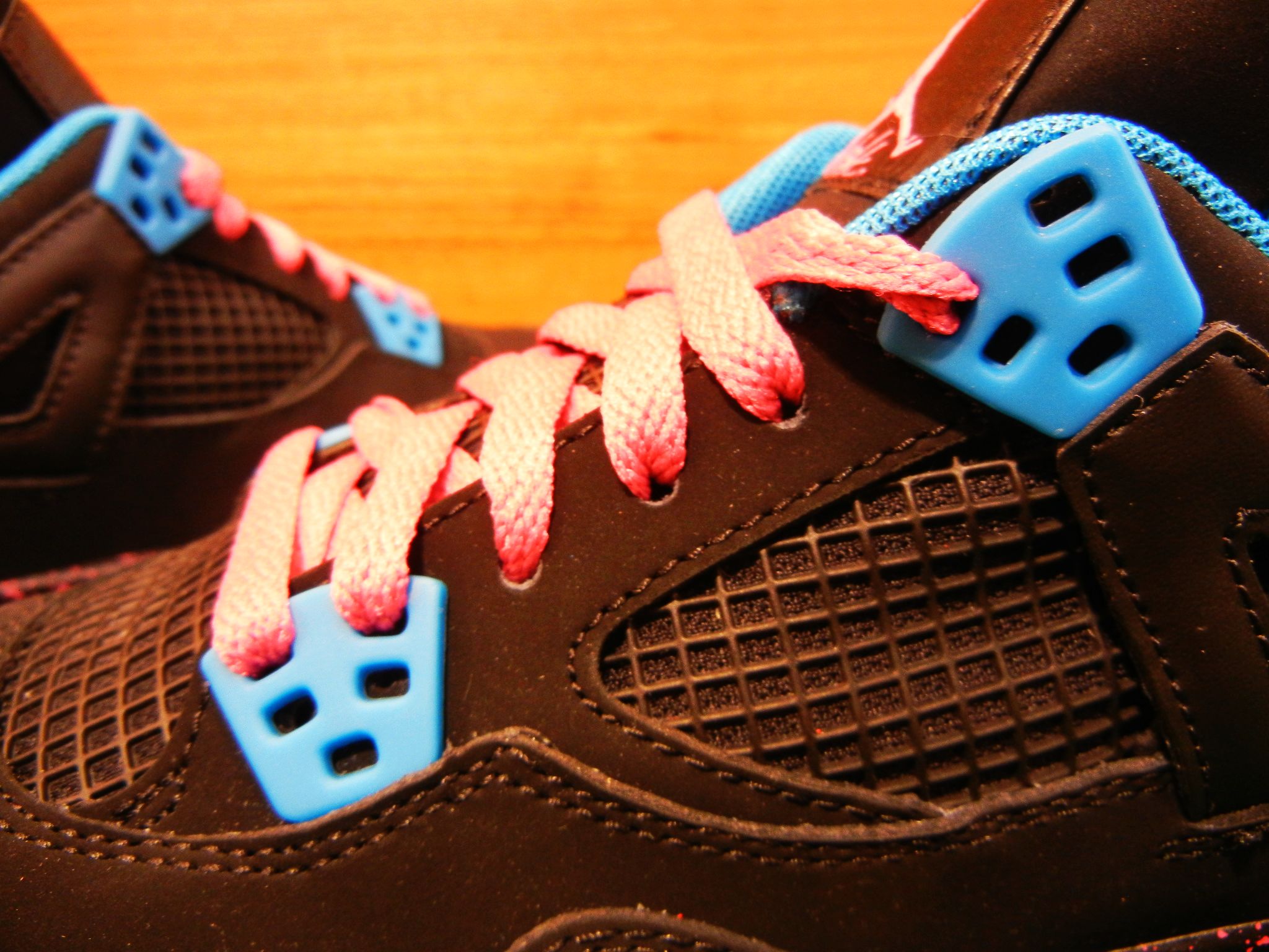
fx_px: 1100
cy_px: 476
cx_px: 634
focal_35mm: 30
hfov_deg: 60.0
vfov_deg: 46.8
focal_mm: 5.4
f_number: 3.5
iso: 400
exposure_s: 1/13
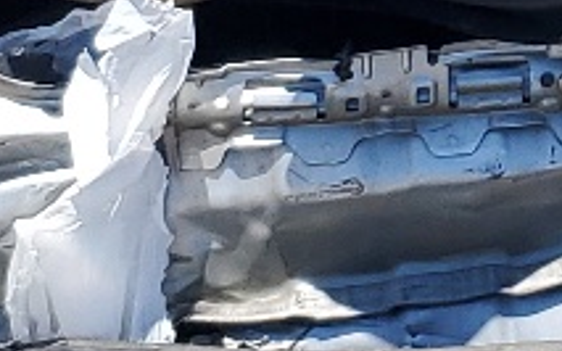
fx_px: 3170
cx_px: 691
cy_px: -259
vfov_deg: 6.2
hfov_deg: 10.0
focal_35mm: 207
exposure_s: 1/2500
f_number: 1.5
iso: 50
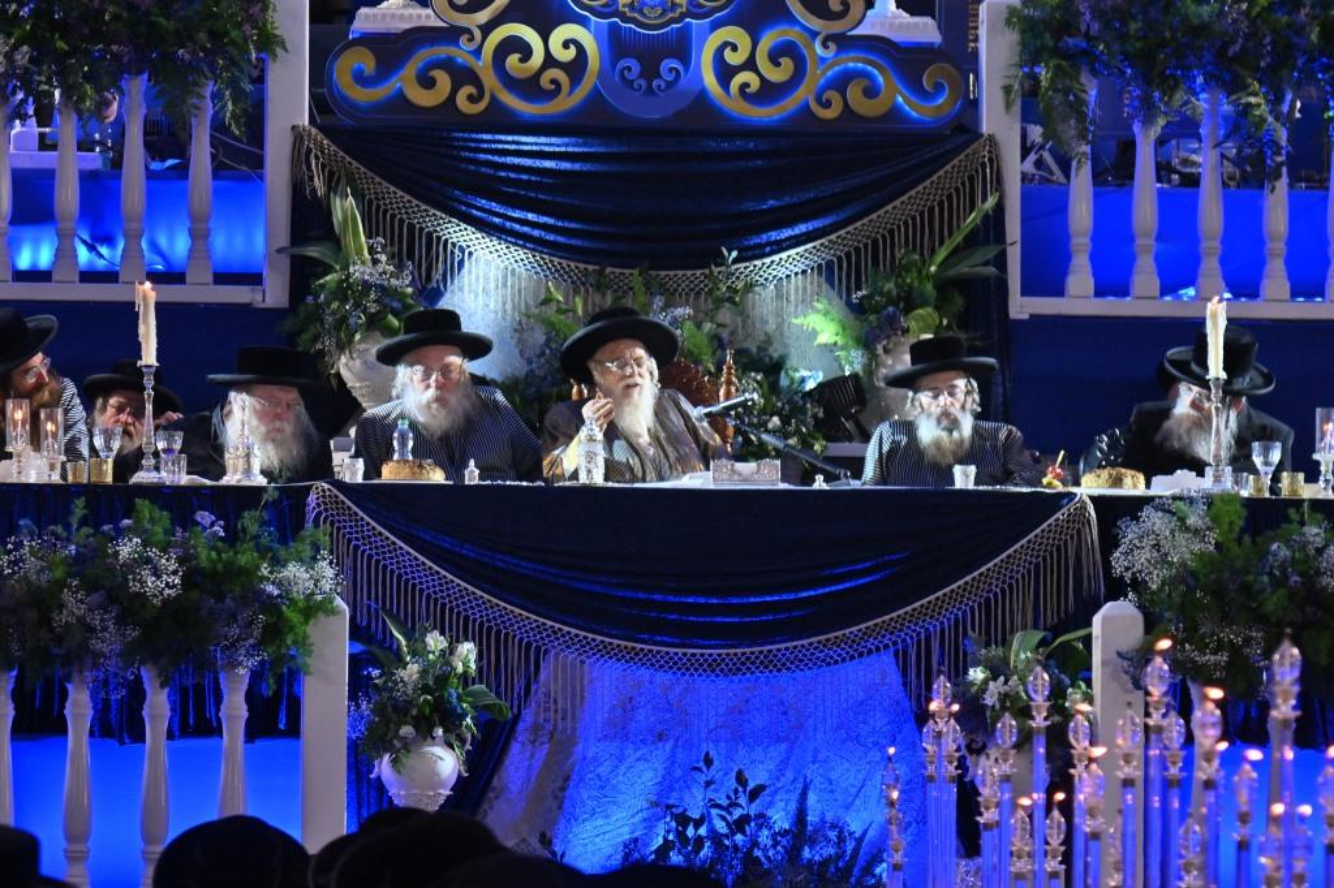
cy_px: 444
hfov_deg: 11.4
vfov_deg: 7.6
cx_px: 667
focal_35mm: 180
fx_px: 6667
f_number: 4
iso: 800
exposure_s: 1/320
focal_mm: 120
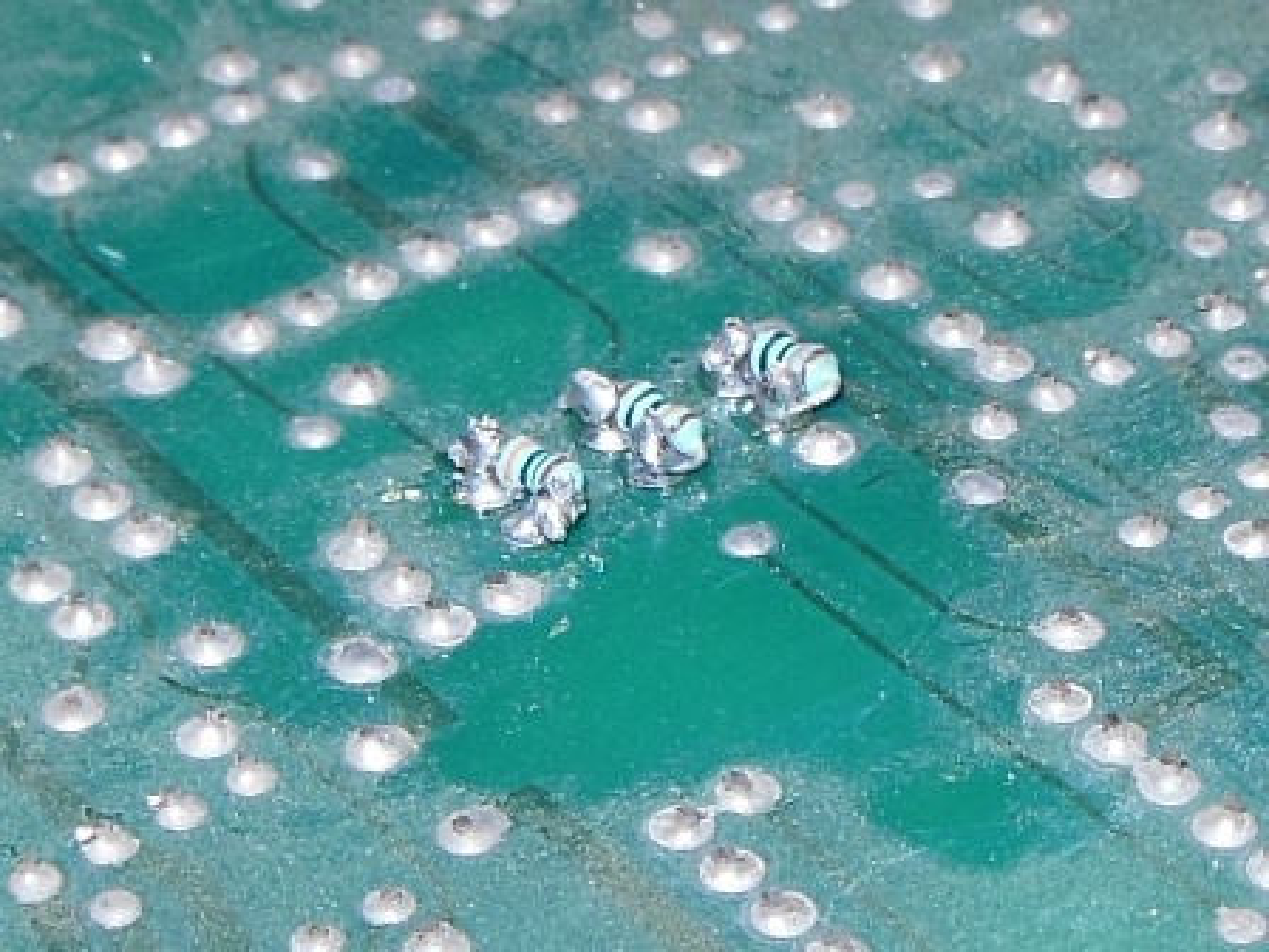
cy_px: 476
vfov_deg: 48.2
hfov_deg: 61.7
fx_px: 1063
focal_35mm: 29
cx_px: 634
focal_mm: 5.2
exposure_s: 1/30
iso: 125
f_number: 6.7
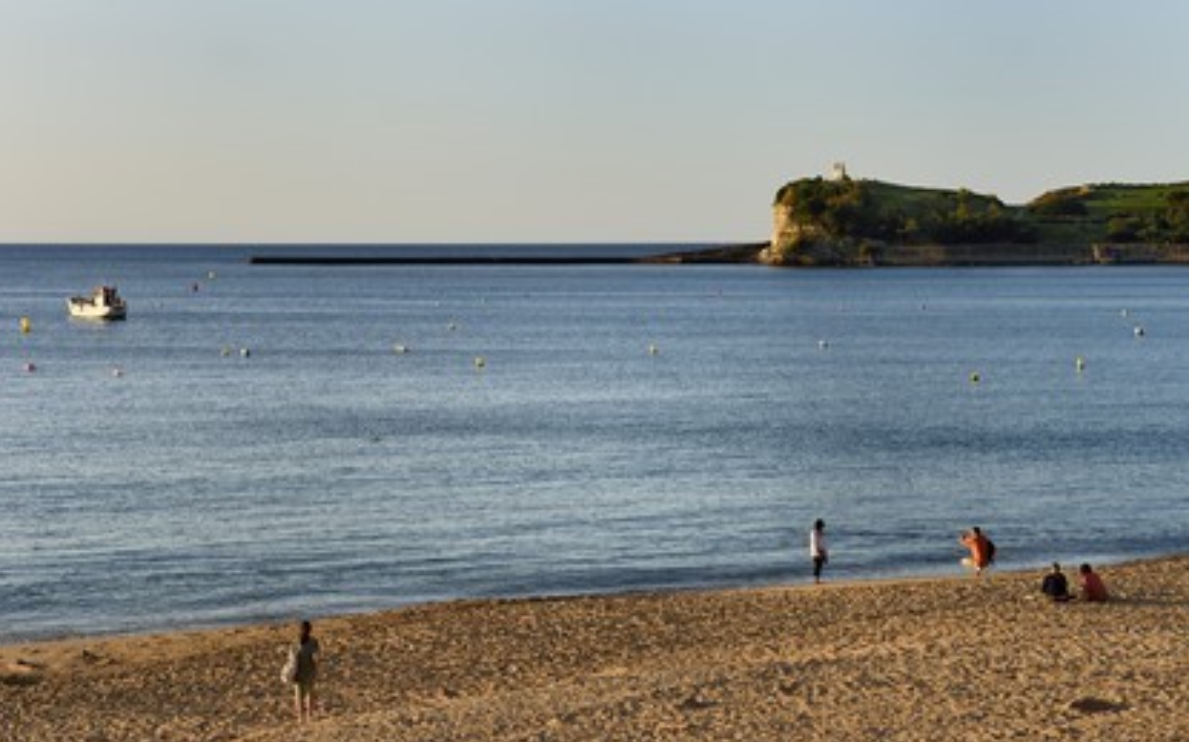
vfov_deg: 13.7
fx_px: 3077
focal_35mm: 95
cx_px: 590
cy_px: 390
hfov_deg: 21.9
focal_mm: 92
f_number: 10
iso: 200
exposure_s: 1/250
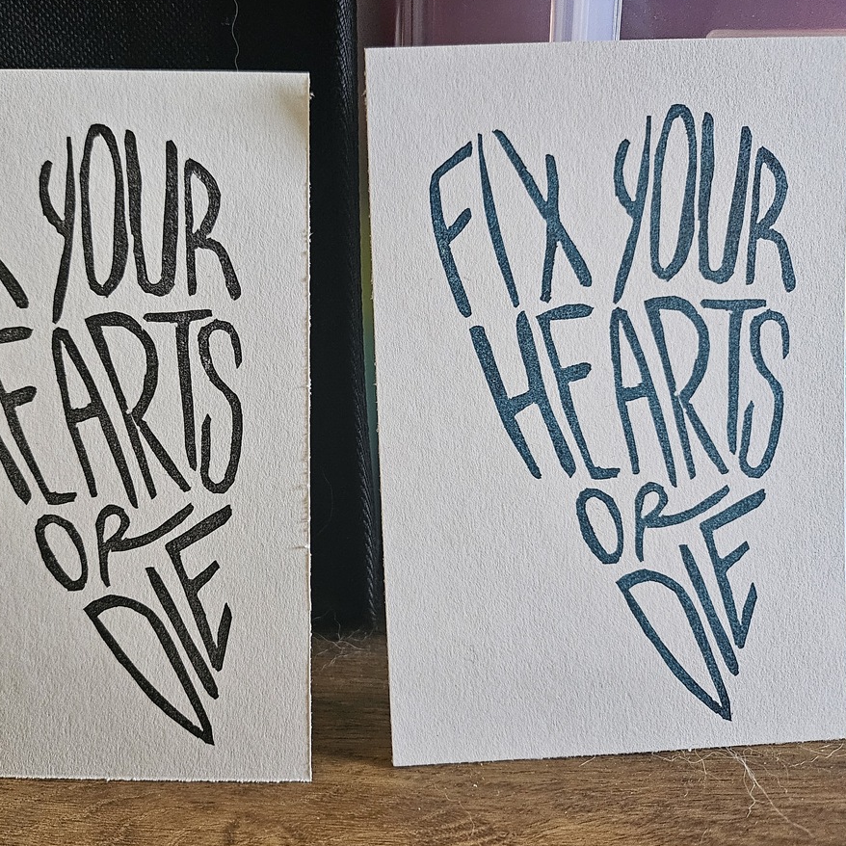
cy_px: 419
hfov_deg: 55.2
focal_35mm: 29
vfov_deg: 55.6
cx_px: 339
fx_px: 802
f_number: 1.8
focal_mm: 5
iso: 800
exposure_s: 1/120
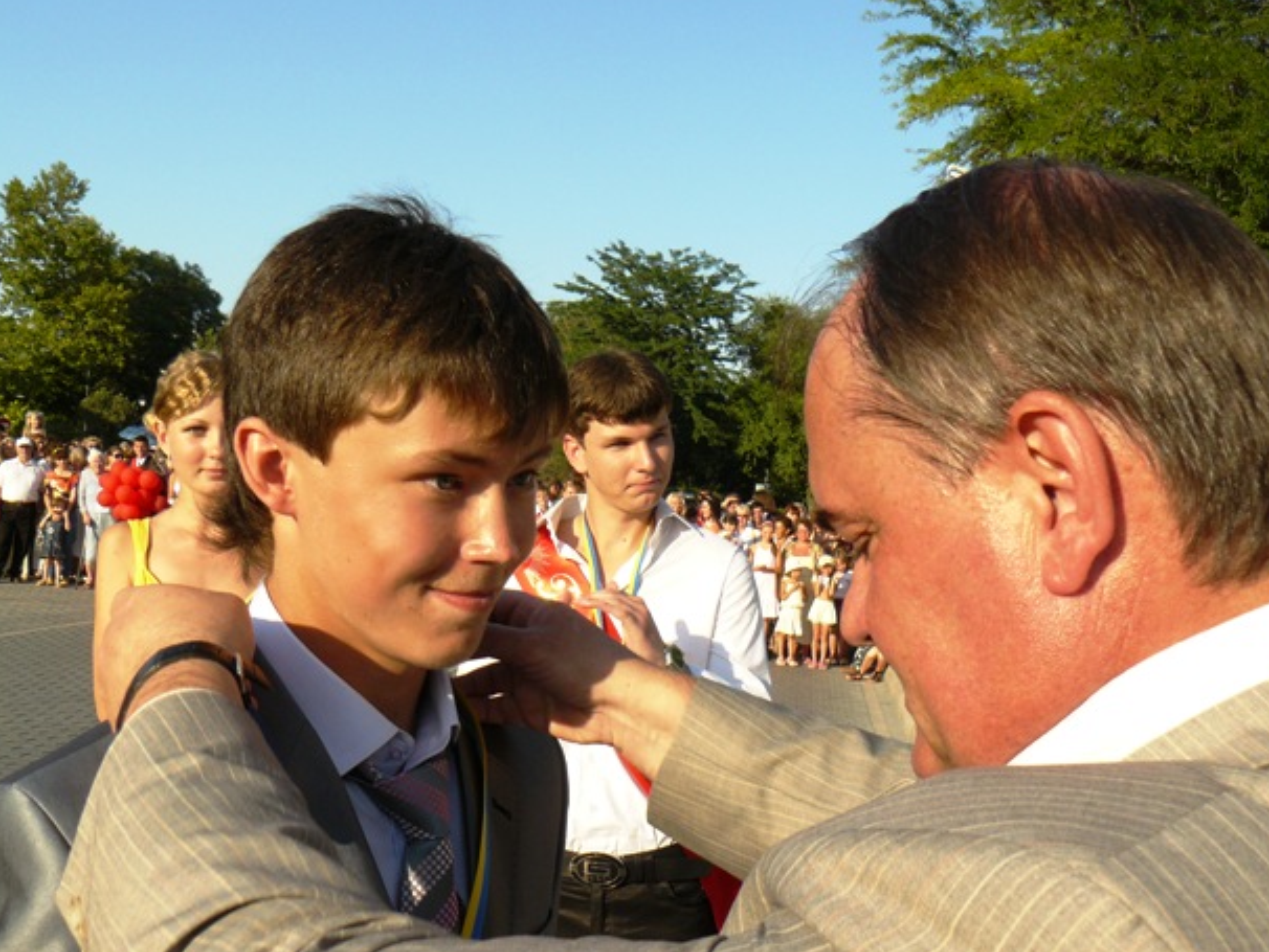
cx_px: 664
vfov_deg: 37.7
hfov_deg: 48.9
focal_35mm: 38
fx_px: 1394
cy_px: 479
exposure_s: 1/320
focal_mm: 6
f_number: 5.6
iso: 100
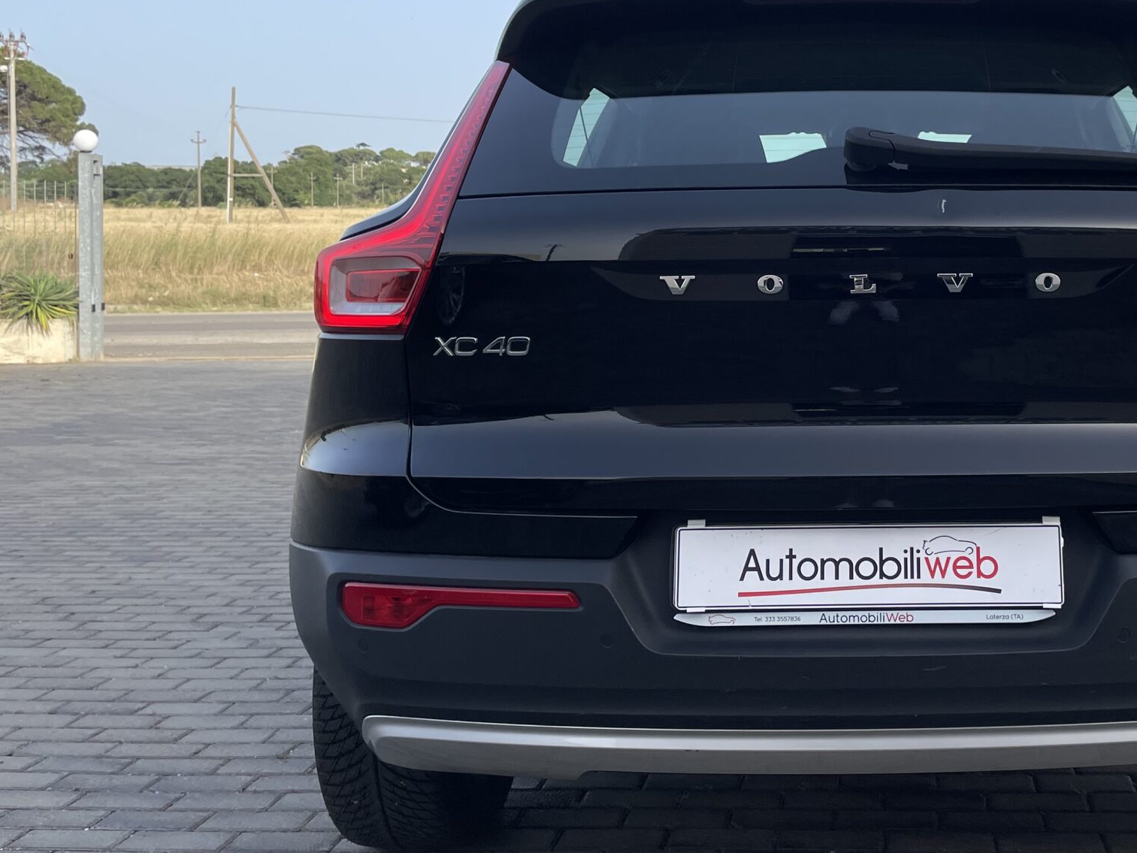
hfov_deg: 41.5
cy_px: 273
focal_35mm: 44
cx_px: 869
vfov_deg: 32.6
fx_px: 1445
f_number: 1.6
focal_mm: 4.2
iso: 32
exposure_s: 1/1575
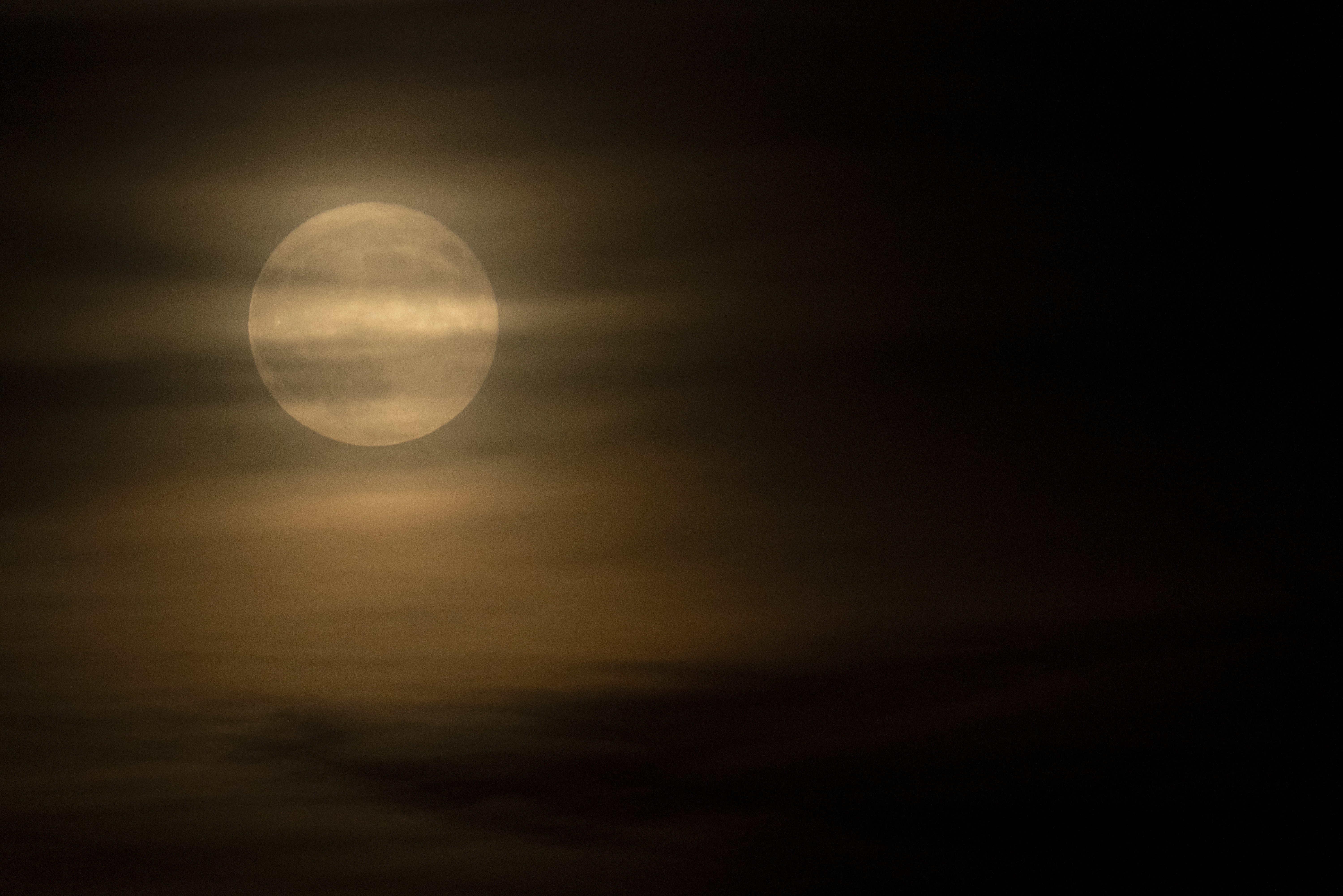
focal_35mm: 800
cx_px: 672
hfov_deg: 2.6
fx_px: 29842
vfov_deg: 1.7
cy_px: 448
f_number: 7.1
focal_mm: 800
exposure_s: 1/60
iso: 4000
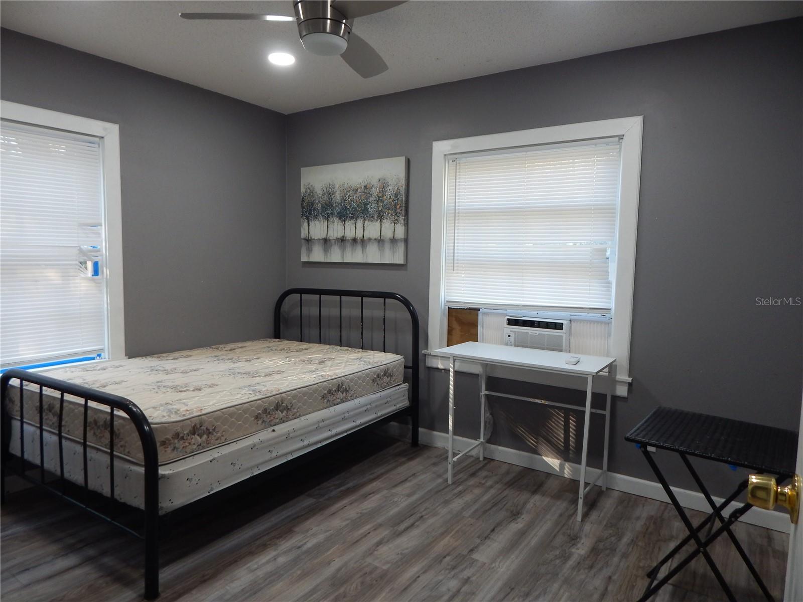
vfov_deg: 61.1
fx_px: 510
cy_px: 301
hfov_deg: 76.4
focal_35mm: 22
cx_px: 402
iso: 140
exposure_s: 1/30
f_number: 3
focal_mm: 4
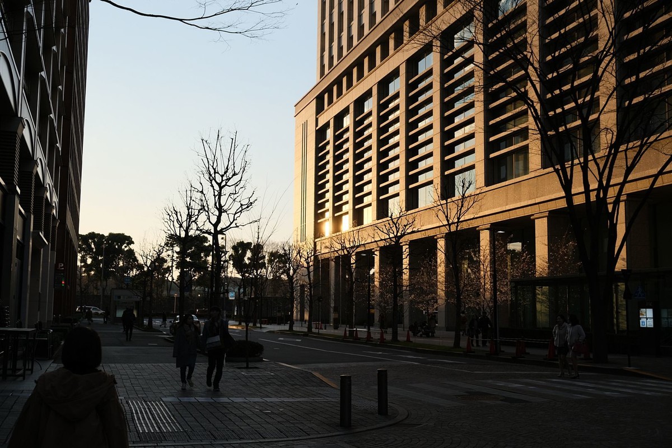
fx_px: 709
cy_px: 224
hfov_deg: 50.7
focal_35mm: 38
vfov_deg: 35.1
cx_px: 336
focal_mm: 25.4
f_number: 4
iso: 640
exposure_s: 1/1600
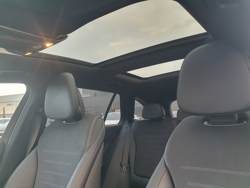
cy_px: 94
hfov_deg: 67.3
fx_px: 188
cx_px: 125
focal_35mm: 26
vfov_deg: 53.1
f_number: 2.4
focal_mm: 4.32
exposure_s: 1/120
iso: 250
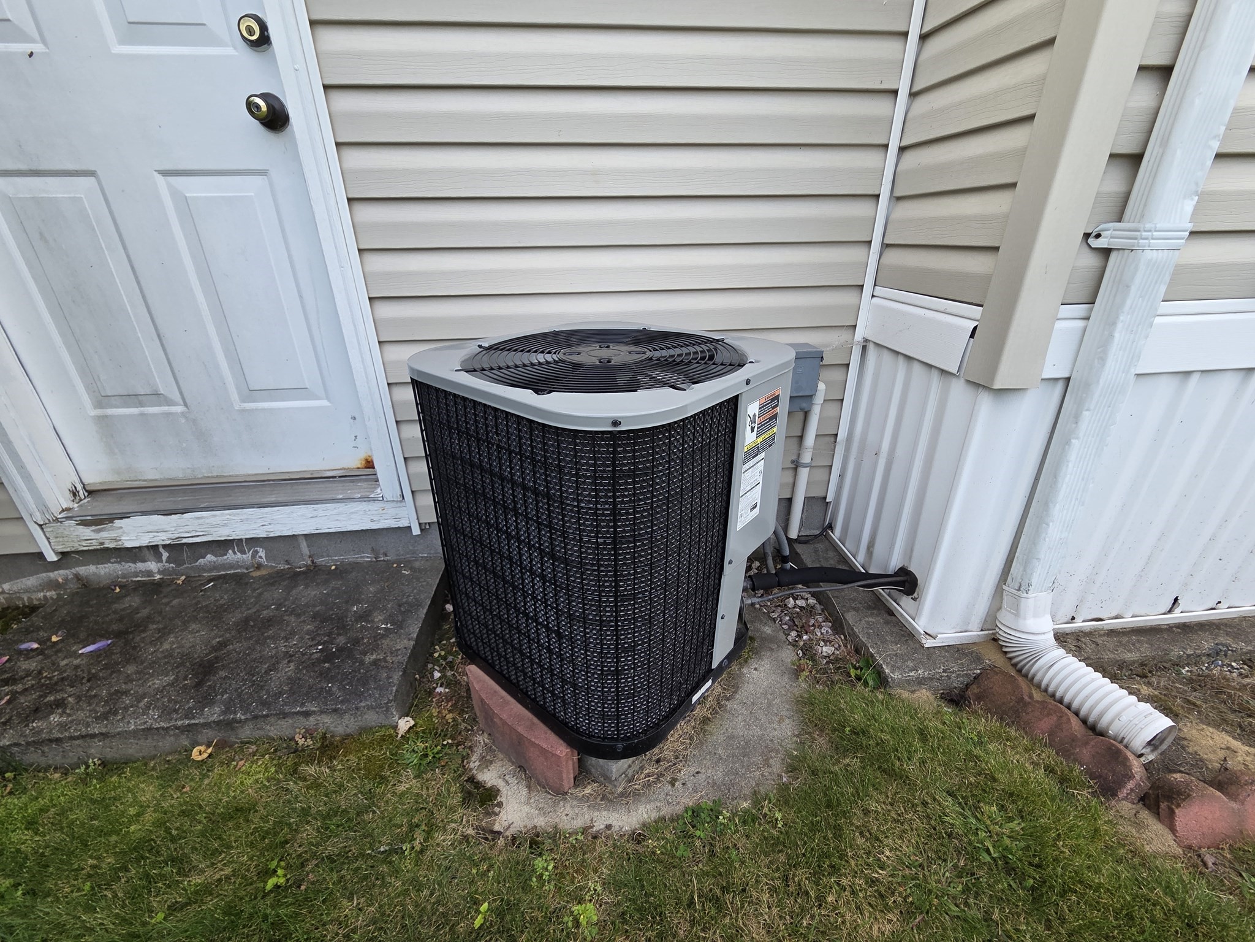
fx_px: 471
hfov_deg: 106.2
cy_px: 471
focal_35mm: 13
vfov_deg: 89.9
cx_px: 628
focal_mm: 2.2
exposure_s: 1/359
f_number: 2.2
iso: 80
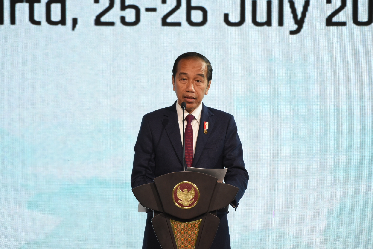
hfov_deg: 5.4
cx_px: 186
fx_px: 3937
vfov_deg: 3.6
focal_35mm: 380
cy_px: 124
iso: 2500
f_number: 5.6
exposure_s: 1/125
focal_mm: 380
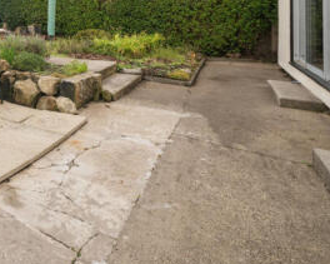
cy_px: 13
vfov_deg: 45.3
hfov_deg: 49.2
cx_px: -9
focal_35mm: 28
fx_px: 273
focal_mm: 12
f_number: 8
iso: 100
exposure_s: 1/250
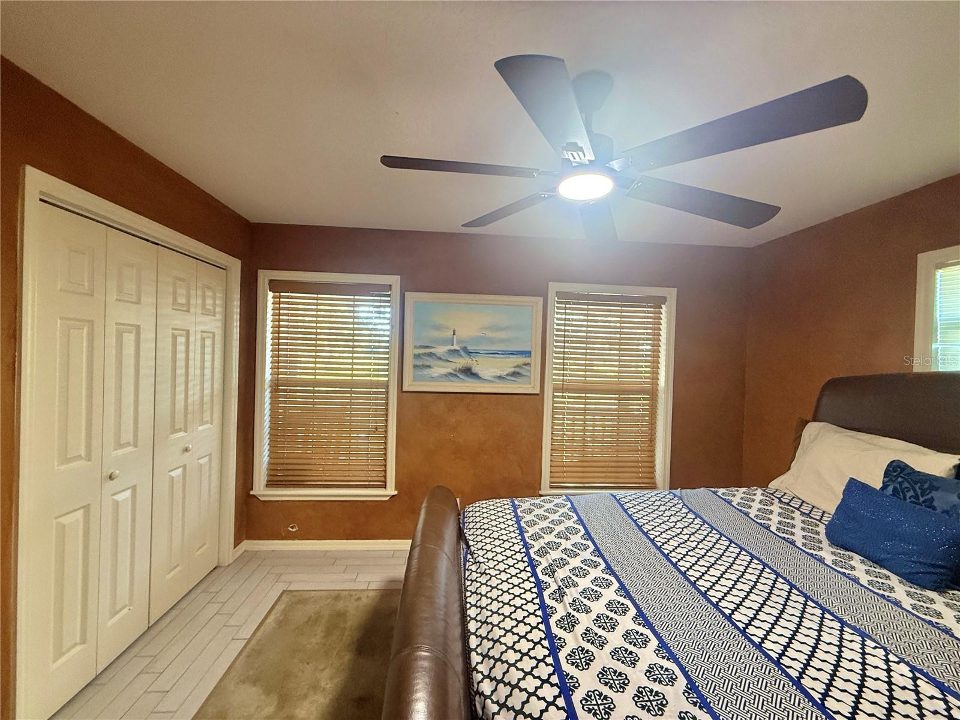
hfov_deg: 102.1
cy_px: 360
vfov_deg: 85.7
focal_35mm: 14
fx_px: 388
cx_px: 480
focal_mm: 2.22
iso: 500
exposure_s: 1/56
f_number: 2.2
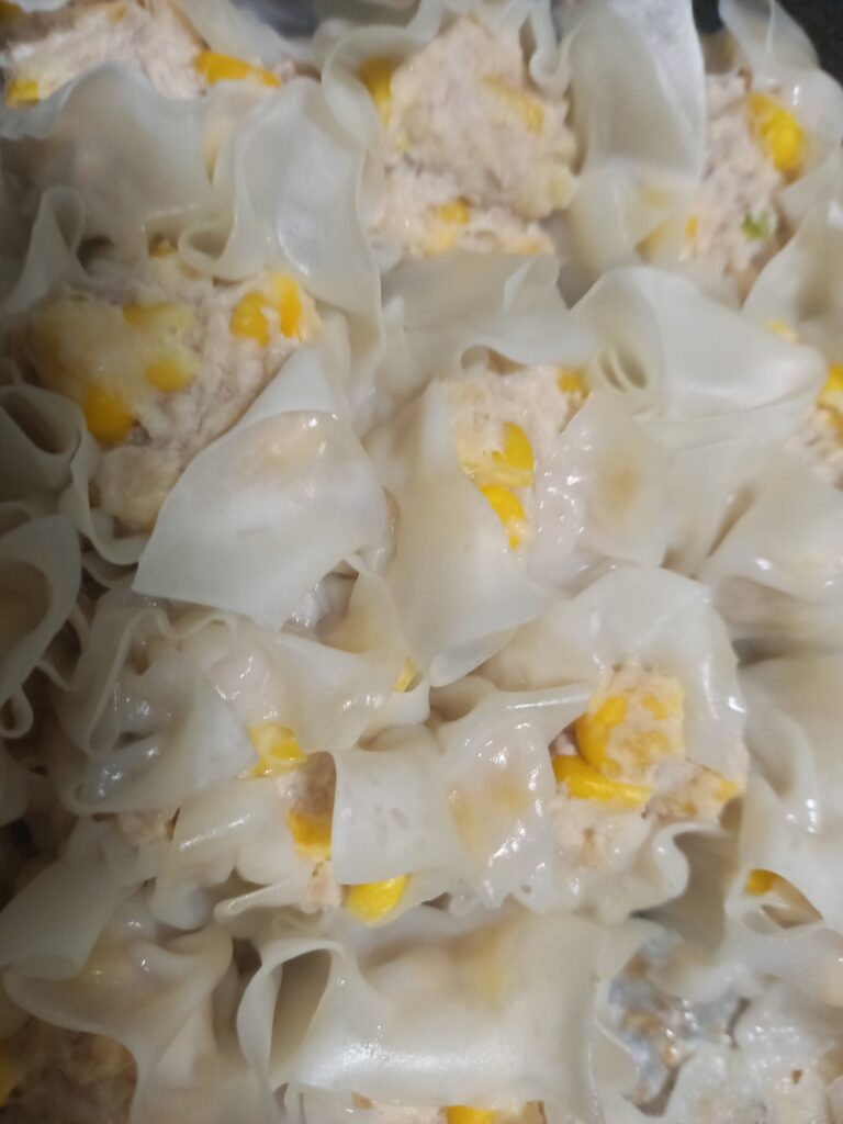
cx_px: 422
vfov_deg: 69.4
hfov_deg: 54.9
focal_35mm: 25
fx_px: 812
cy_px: 562
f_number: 1.8
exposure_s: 1/33.3
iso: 400
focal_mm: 4.65
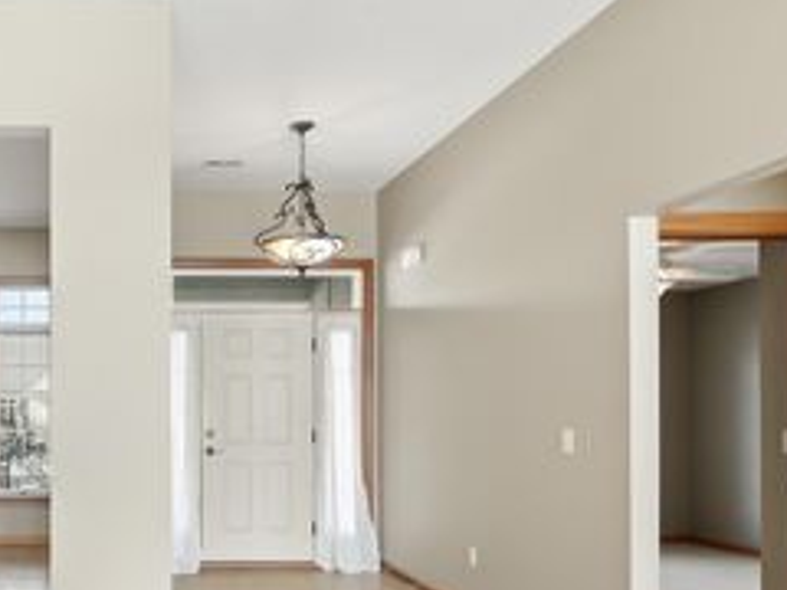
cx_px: 102
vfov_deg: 43.9
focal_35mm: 32
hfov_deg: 51.8
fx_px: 716
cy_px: 411
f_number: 4
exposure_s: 1/4000
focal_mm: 10.5
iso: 800
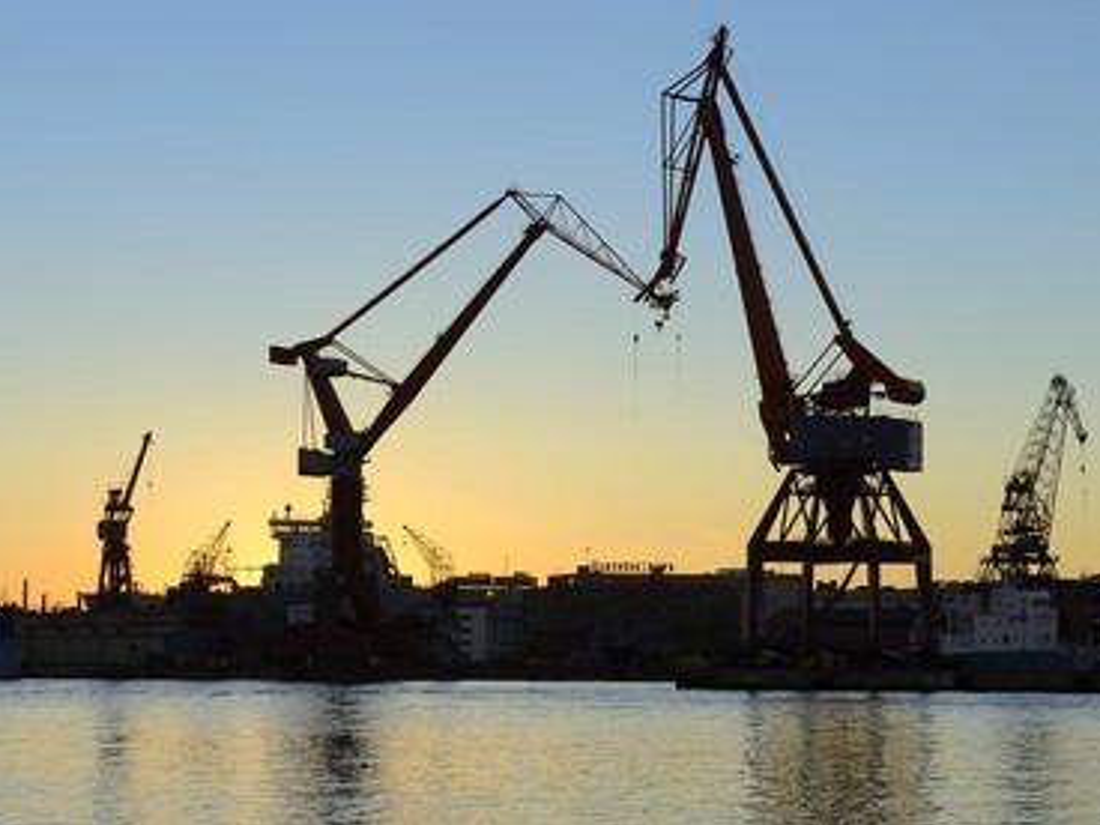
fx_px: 3209
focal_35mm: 101
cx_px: 505
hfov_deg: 19.4
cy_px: 415
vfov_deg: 14.6
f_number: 14
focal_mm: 92
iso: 200
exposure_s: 1/100
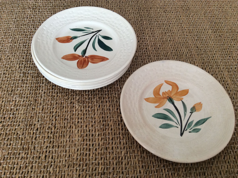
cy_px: 89
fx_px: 220
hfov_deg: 56.9
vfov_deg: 44.1
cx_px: 119
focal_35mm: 32
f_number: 2.4
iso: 64
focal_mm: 3.3
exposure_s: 1/25
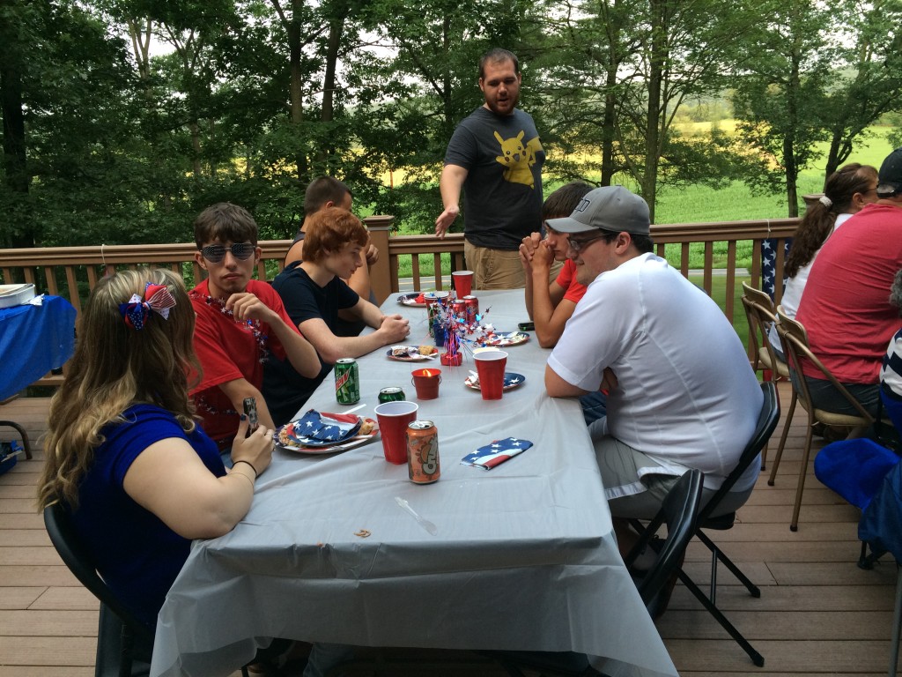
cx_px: 451
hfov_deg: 61.7
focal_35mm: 29
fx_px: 756
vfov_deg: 48.2
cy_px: 338
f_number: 2.2
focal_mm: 4.15
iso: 64
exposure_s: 1/120
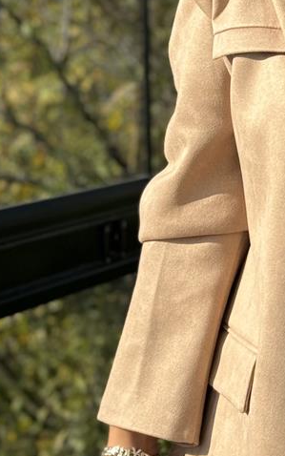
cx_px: 433
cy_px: 175
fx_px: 1764
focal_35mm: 142
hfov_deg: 9.0
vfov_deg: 14.7
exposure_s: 1/627
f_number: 1.78
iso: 64
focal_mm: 6.76
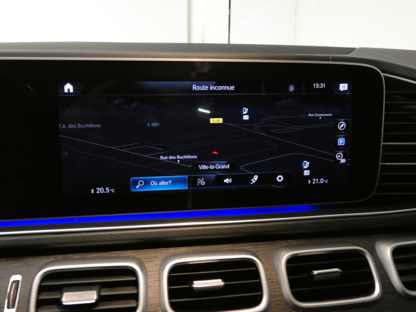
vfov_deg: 40.7
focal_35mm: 35
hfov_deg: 52.6
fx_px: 421
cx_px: 208
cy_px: 156
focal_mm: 6.2
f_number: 3.4
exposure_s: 1/15
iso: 1600
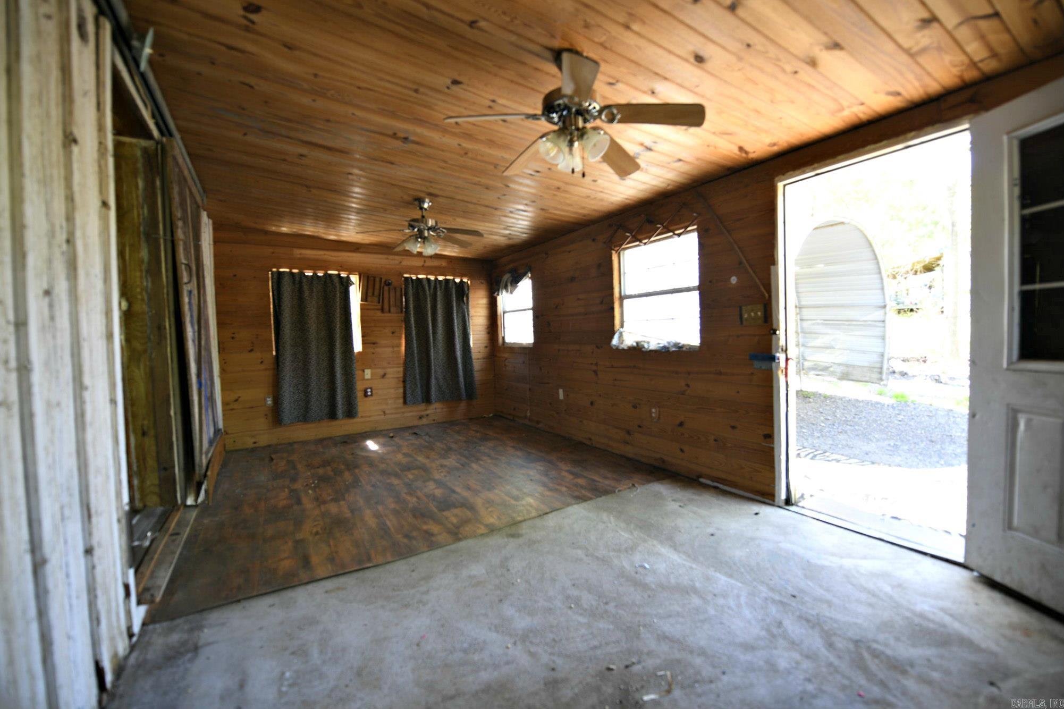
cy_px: 354
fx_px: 414
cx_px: 532
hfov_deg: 104.3
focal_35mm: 14
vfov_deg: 81.2
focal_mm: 14
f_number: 2.8
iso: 110
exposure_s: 1/15
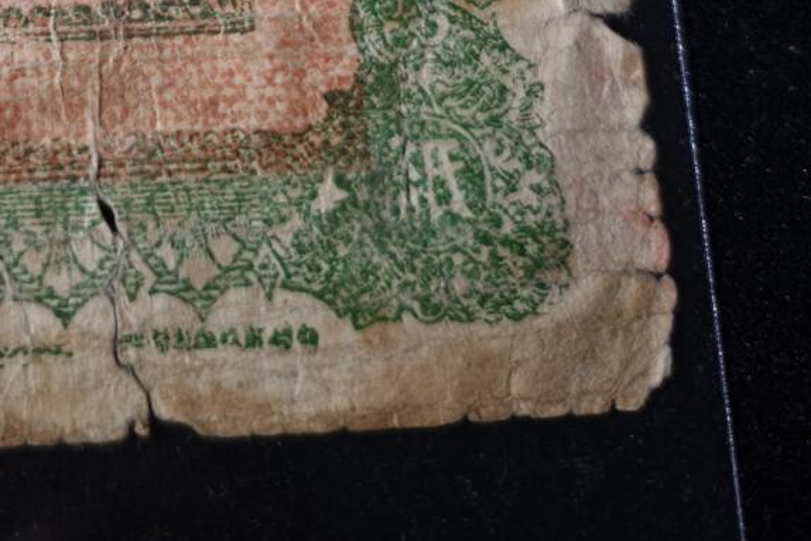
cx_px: -41
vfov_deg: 15.2
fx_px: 1690
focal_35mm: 75
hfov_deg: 25.4
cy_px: -497
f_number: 1.57
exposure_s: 1/100
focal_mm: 5.6
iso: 248
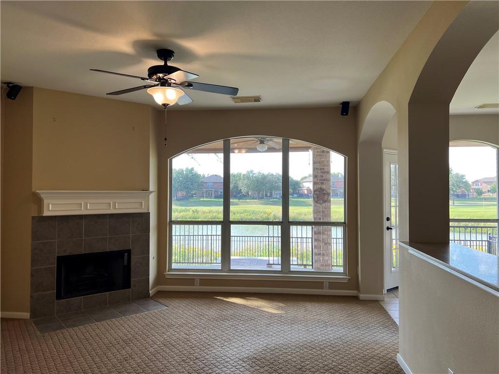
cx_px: 250
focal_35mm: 26
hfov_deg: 67.3
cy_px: 187
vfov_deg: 53.1
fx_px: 375
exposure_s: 1/120
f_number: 1.5
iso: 50
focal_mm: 5.7
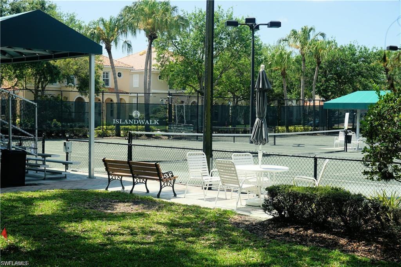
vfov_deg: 23.8
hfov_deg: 35.1
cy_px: 134
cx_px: 200
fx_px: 635
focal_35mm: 57
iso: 100
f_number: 11
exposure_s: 1/125
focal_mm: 38
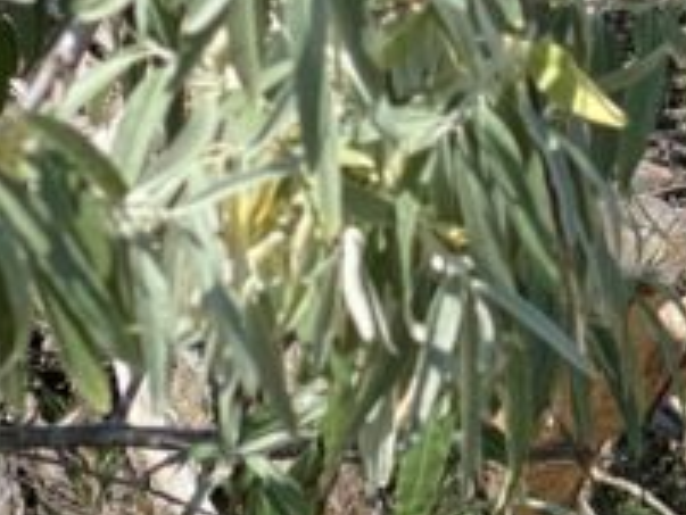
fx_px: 5255
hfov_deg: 7.3
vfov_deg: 5.6
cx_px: 1119
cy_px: 505
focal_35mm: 265
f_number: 2
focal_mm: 6
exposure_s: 1/592
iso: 20
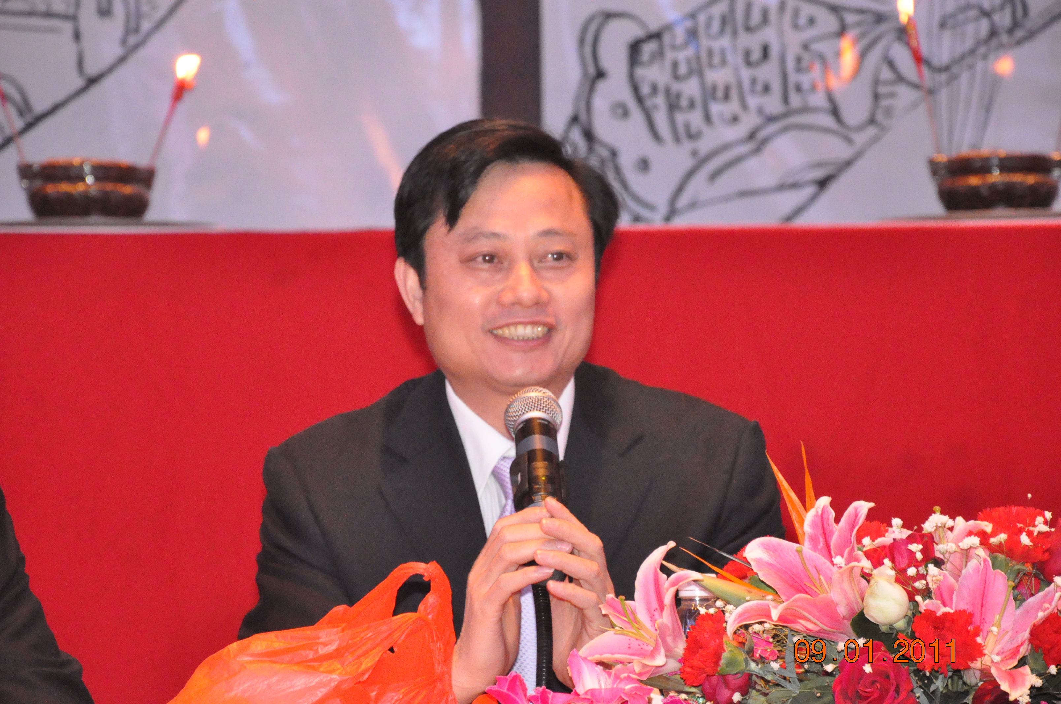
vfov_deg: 8.7
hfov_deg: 13.1
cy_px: 352
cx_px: 530
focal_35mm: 158
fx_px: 4636
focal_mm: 105
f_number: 7.1
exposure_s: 1/60
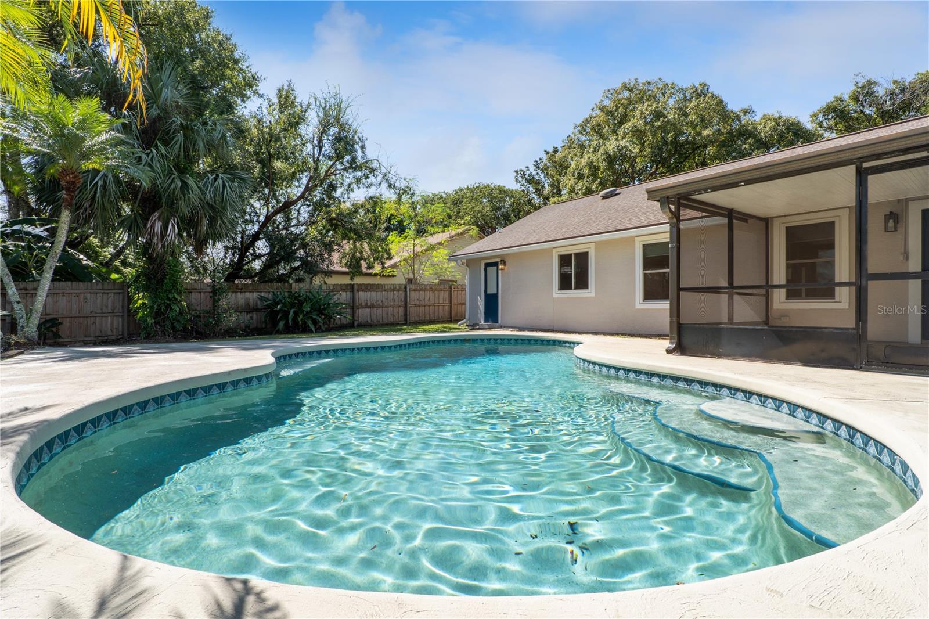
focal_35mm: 16
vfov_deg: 73.7
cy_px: 310
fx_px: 413
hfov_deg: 96.7
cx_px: 464
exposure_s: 1/40
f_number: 20
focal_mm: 16
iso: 100
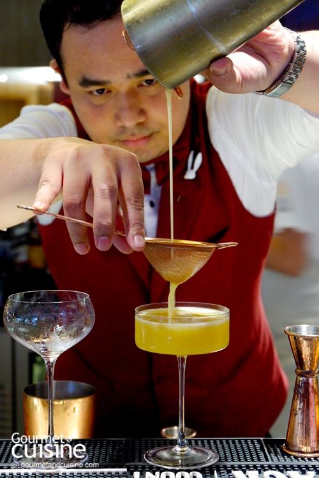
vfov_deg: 27.0
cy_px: 239
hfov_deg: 18.2
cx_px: 160
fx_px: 997
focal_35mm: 75
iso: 800
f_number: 5.6
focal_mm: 50
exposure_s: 1/8
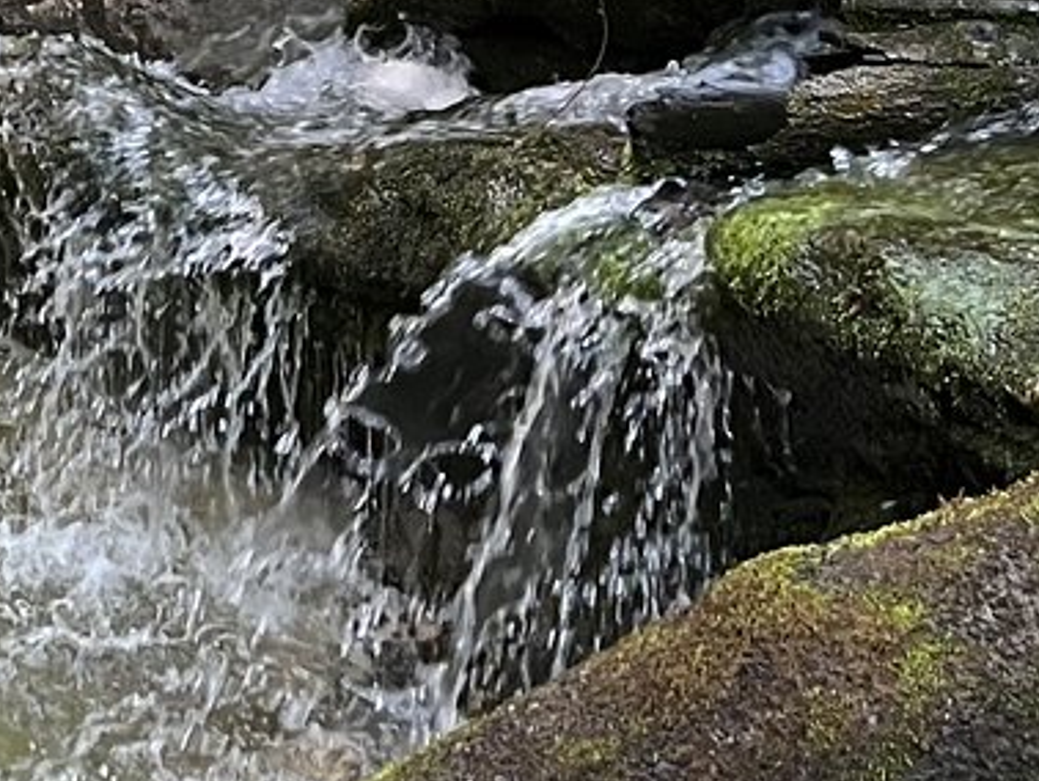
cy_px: -396
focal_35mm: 110
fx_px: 3304
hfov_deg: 16.8
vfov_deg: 12.8
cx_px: -322
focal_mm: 5.7
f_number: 1.5
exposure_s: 1/62
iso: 125
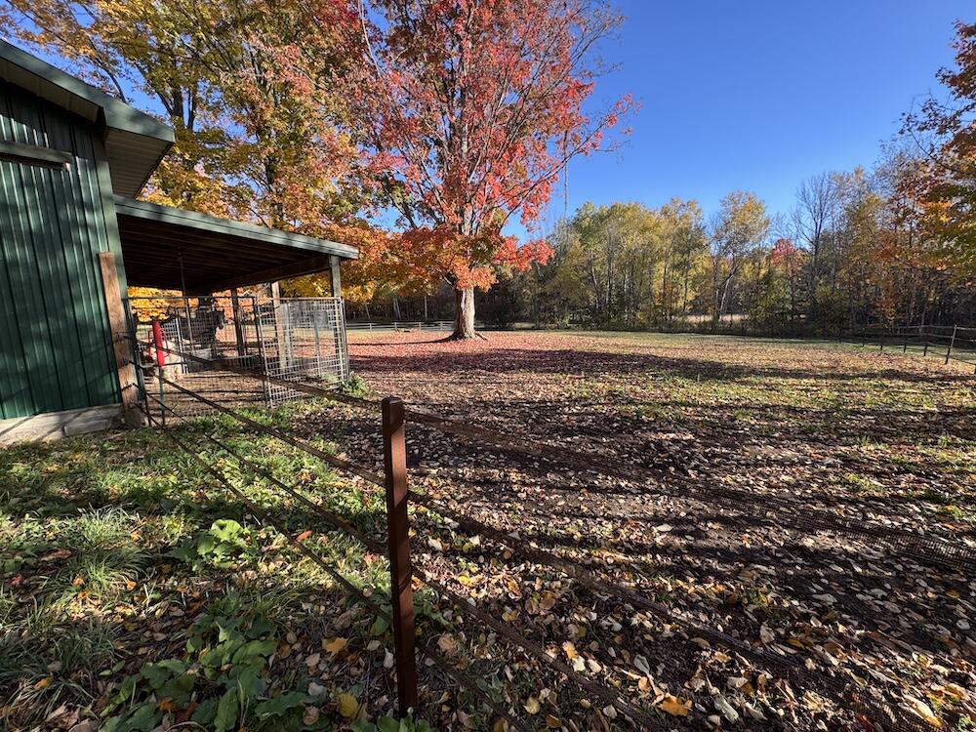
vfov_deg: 85.7
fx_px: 395
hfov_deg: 102.1
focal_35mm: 14
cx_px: 488
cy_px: 366
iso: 40
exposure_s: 1/251
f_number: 2.2
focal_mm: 2.22
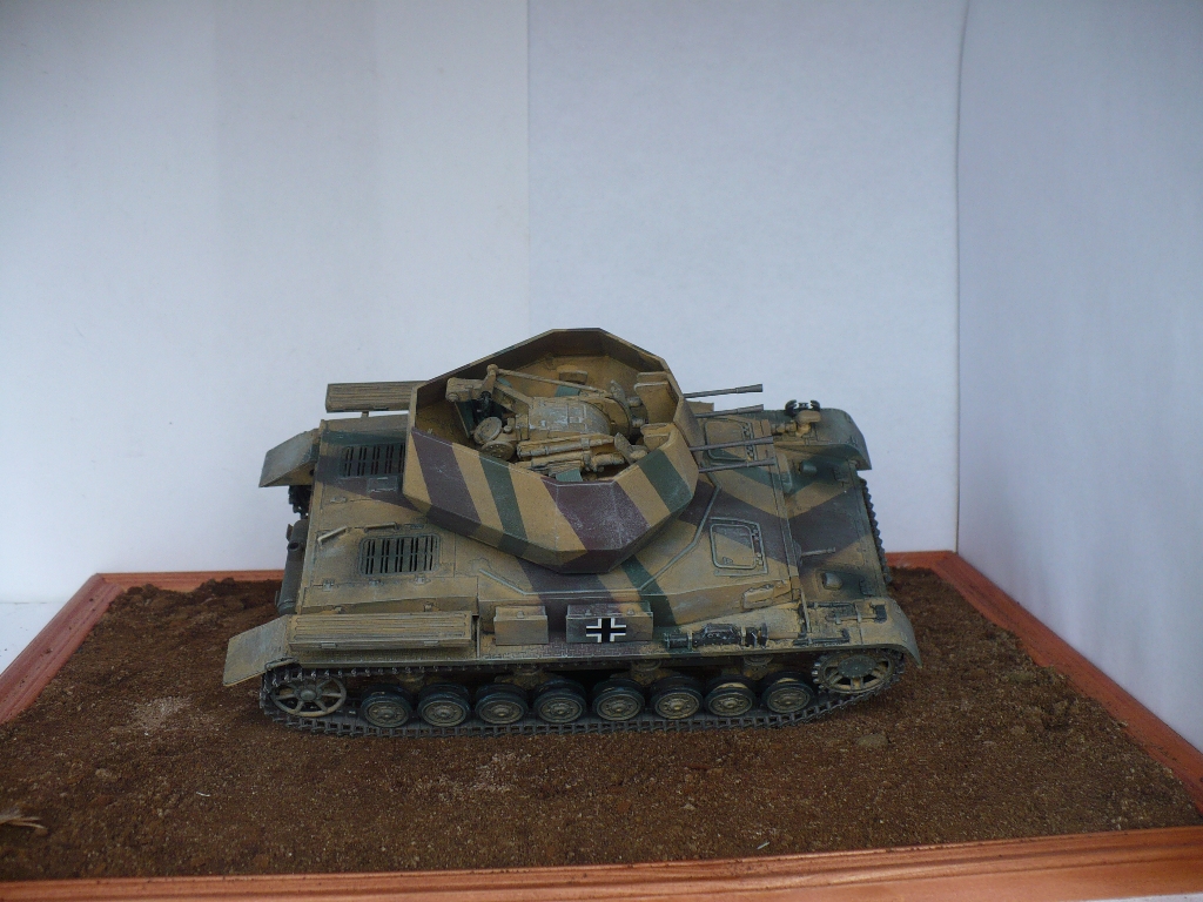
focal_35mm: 37
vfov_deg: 38.7
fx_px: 1286
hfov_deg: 50.1
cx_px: 602
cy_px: 451
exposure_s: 1/50
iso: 100
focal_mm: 6.1
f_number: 2.8
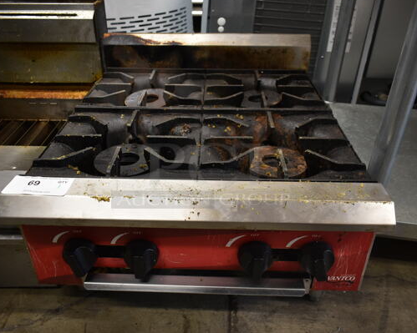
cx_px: 205
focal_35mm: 31
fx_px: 383
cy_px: 164
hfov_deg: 57.2
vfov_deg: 47.1
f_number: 3.5
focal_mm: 18
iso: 400
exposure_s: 1/30
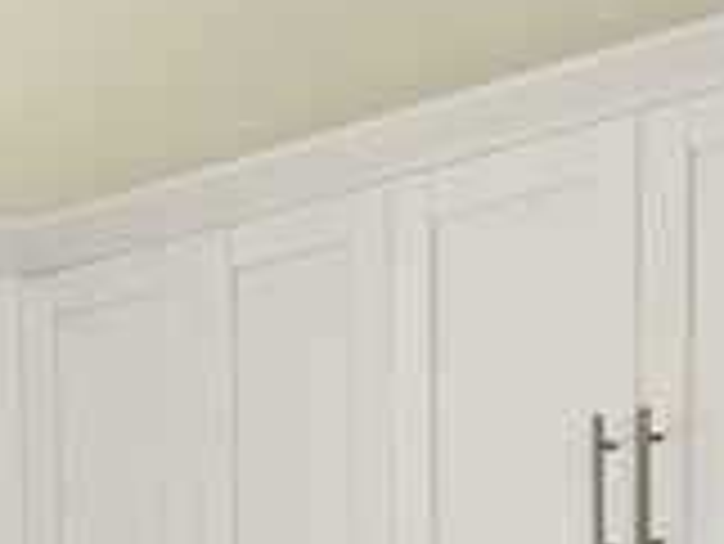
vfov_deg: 8.4
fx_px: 3454
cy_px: 1236
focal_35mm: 165
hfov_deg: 10.6
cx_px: -877
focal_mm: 5.96
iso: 50
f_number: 1.6
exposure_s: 1/382
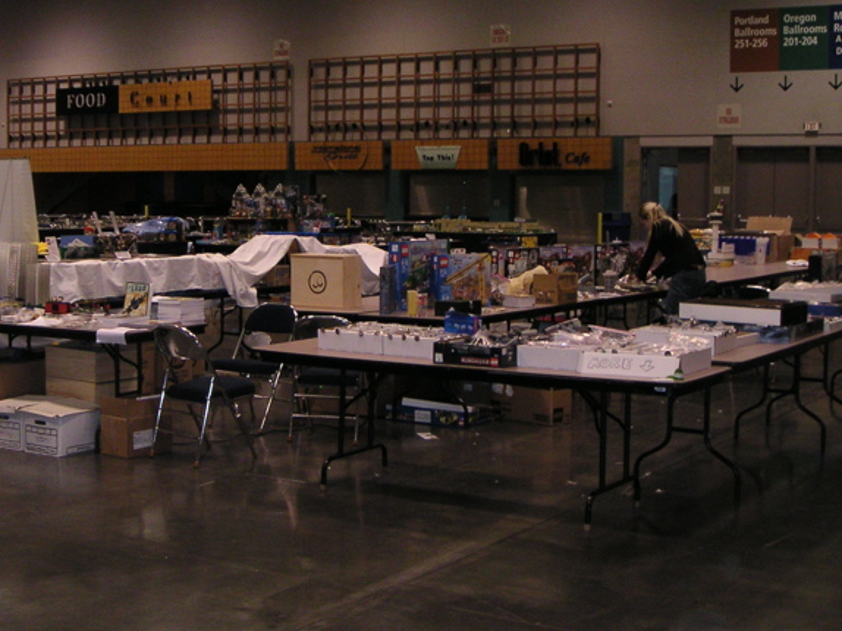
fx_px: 1289
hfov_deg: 35.8
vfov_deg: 27.5
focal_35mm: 53
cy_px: 286
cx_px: 280
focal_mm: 6
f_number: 2.8
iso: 160
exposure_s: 1/45
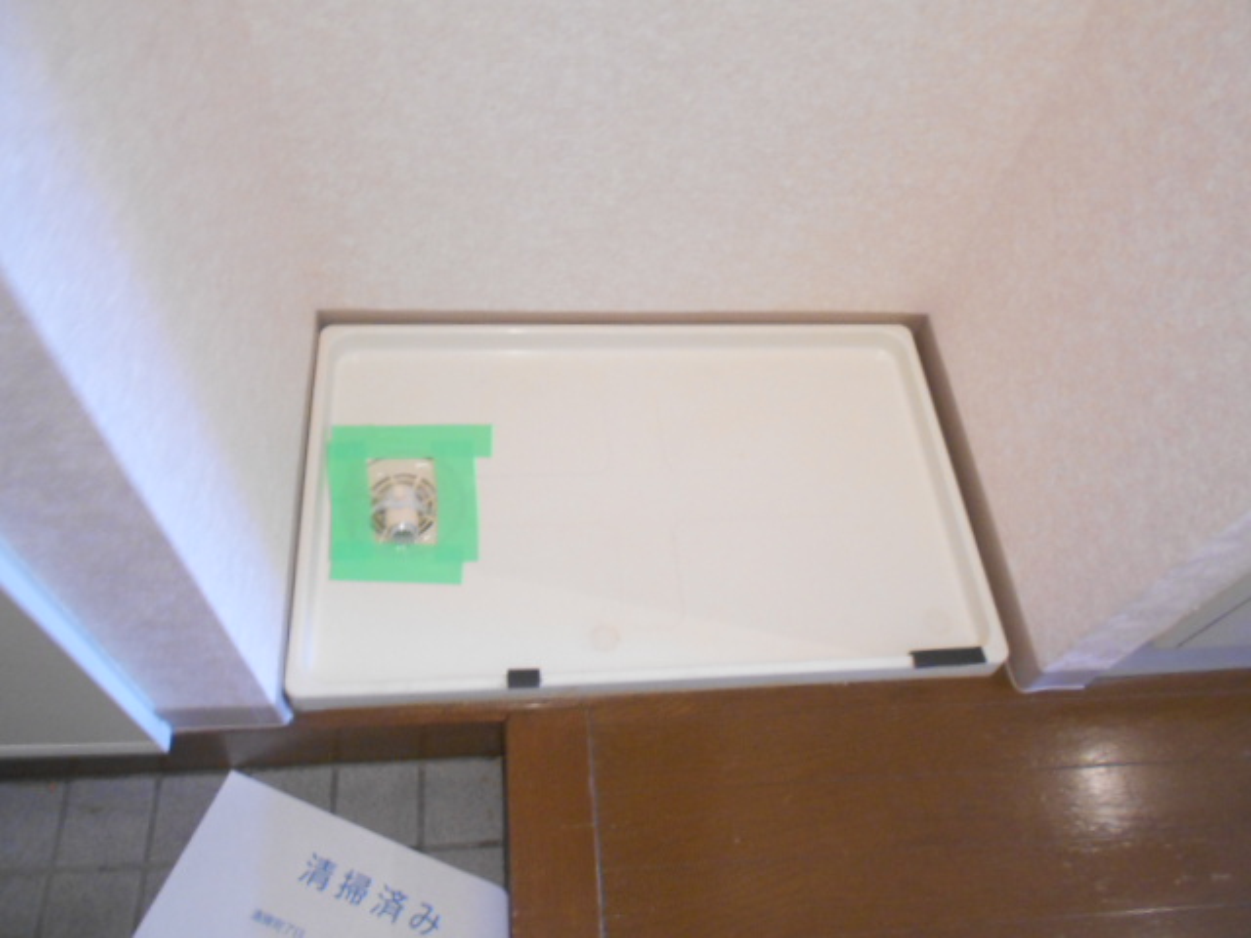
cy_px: 469
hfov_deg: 67.3
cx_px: 626
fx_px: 940
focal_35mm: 26
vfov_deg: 53.1
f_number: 3.2
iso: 400
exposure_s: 1/8
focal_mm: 4.6
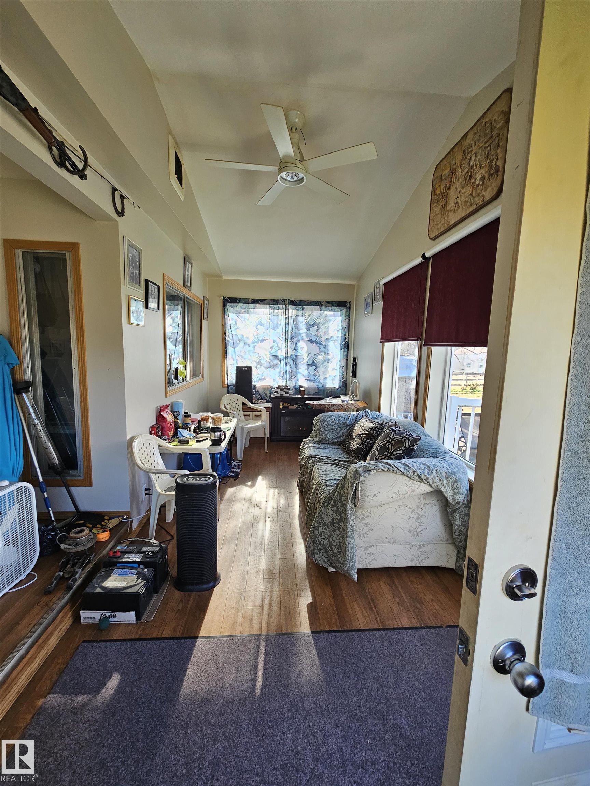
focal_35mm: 13
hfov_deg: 89.9
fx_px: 295
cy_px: 393
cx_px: 295
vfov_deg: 106.2
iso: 125
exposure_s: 1/207
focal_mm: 2.2
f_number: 2.2
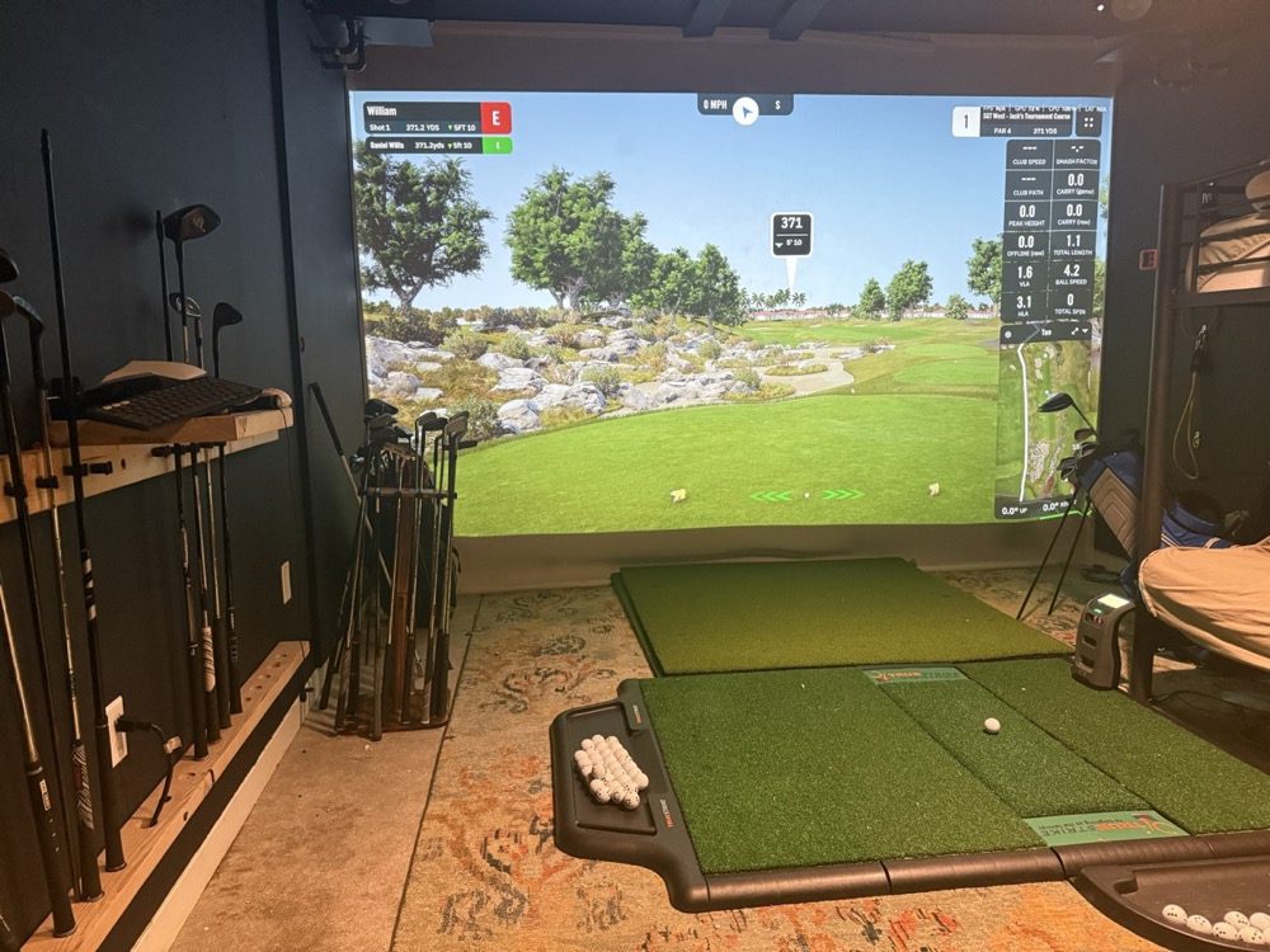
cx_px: 635
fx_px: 881
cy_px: 476
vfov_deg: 56.8
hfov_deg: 71.6
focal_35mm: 24
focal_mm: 6.76
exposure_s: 1/60
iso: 800
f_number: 1.78
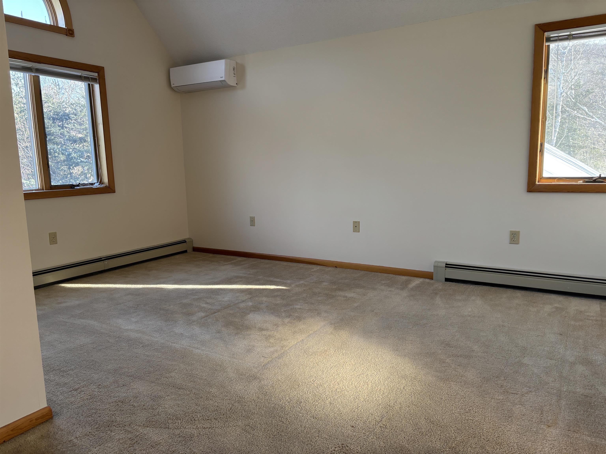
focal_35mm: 26
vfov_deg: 53.1
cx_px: 303
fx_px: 455
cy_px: 227
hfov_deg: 67.3
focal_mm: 5.96
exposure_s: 1/121
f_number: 1.6
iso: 80
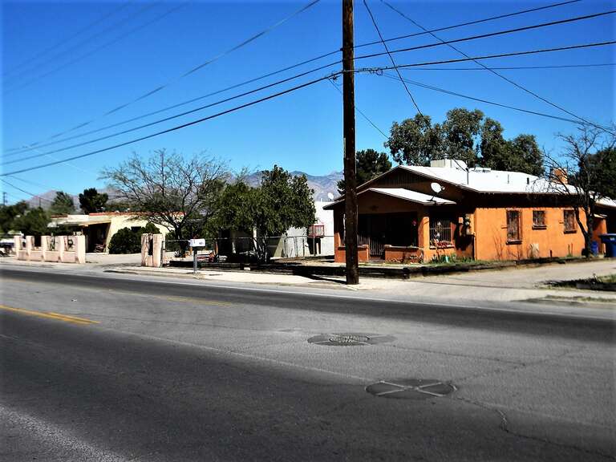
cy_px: 231
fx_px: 730
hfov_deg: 45.8
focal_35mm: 41
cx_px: 308
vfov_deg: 35.1
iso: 80
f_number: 7.6
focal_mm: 7.3
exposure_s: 1/367
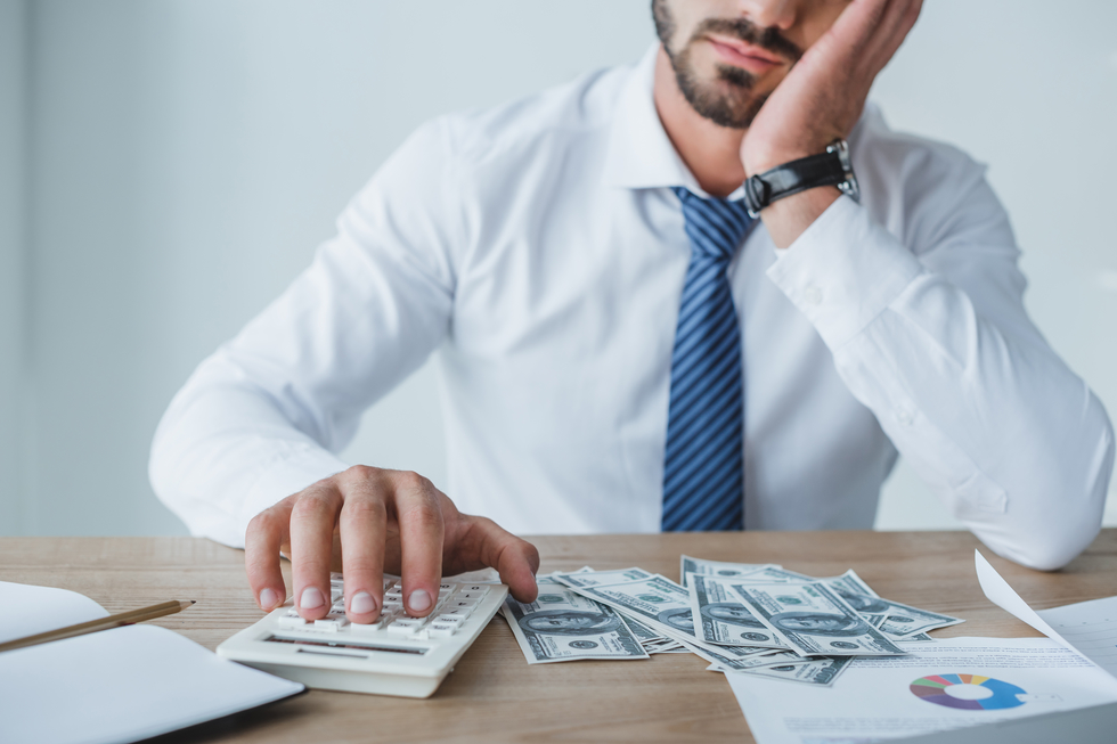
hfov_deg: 38.9
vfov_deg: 26.5
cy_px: 370
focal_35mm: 51
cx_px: 564
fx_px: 1582
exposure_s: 1/200
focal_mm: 50
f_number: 3.5
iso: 250
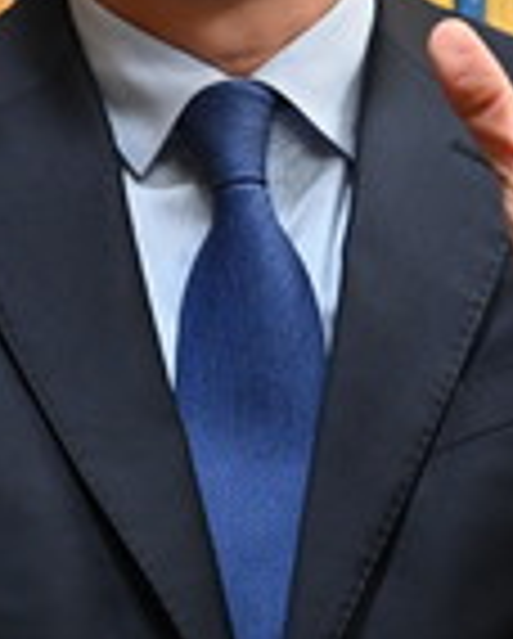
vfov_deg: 9.7
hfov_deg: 7.8
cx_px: 153
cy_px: 79
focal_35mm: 198
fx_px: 3750
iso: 3200
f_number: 4
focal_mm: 50
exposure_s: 1/250
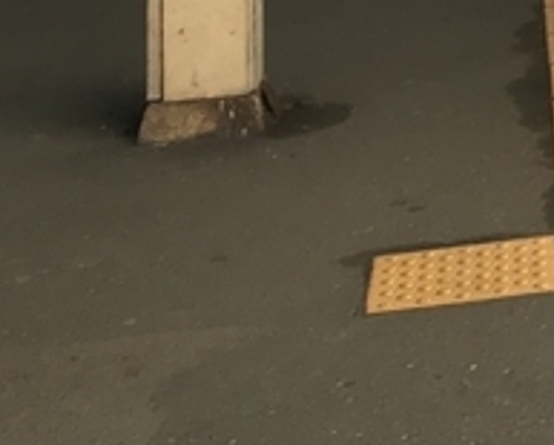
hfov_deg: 11.2
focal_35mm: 150
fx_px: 2463
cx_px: 1226
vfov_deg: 9.5
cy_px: -523
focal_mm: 4.15
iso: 25
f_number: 2.2
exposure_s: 1/120
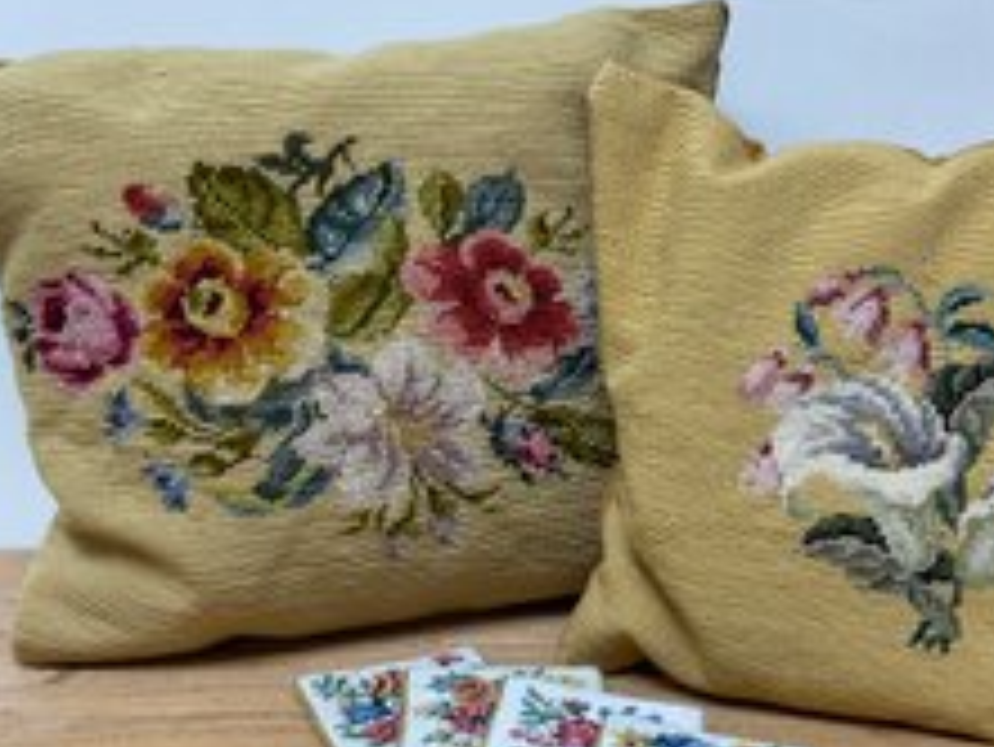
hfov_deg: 41.8
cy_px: 448
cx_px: 614
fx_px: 1293
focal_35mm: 45
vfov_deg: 32.1
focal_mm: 3
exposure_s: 1/60
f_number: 1.8
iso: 40
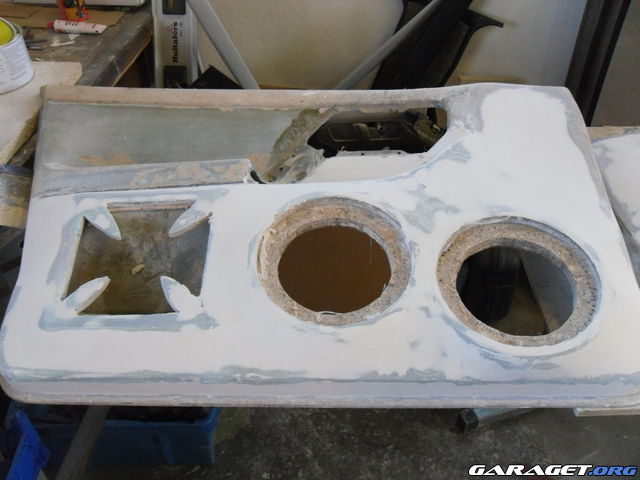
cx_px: 320
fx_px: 647
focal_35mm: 35
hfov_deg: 52.6
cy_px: 240
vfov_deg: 40.7
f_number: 3.5
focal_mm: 6.3
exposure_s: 1/45
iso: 400
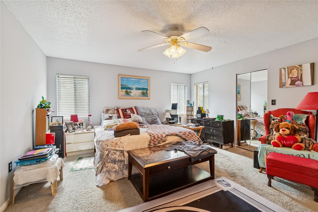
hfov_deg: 100.4
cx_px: 159
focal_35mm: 15
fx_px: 132
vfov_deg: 77.3
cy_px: 106
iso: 100
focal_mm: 10
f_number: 7.1
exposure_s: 1/4
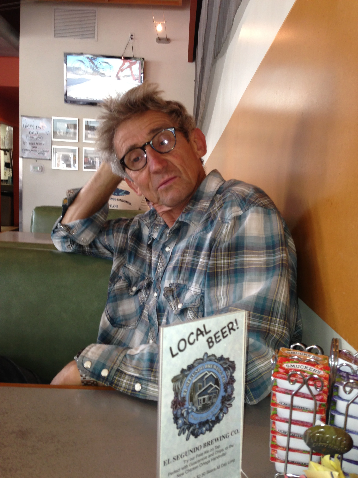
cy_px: 239
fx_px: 455
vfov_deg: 55.4
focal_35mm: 33
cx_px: 179
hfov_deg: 42.9
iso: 64
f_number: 2.4
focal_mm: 4.13
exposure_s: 1/20
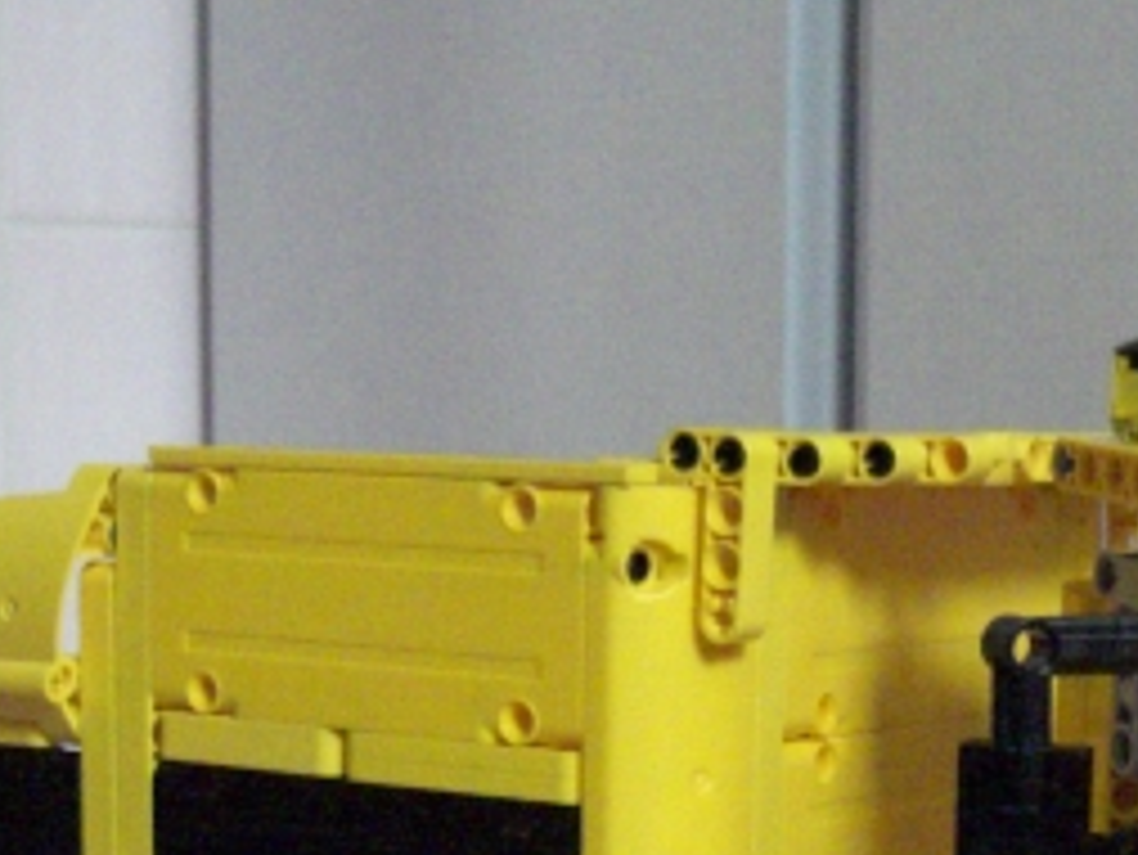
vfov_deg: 14.9
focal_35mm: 96
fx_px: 3157
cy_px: 1004
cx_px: 918
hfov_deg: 20.2
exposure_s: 1/80
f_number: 3.1
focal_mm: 6.3
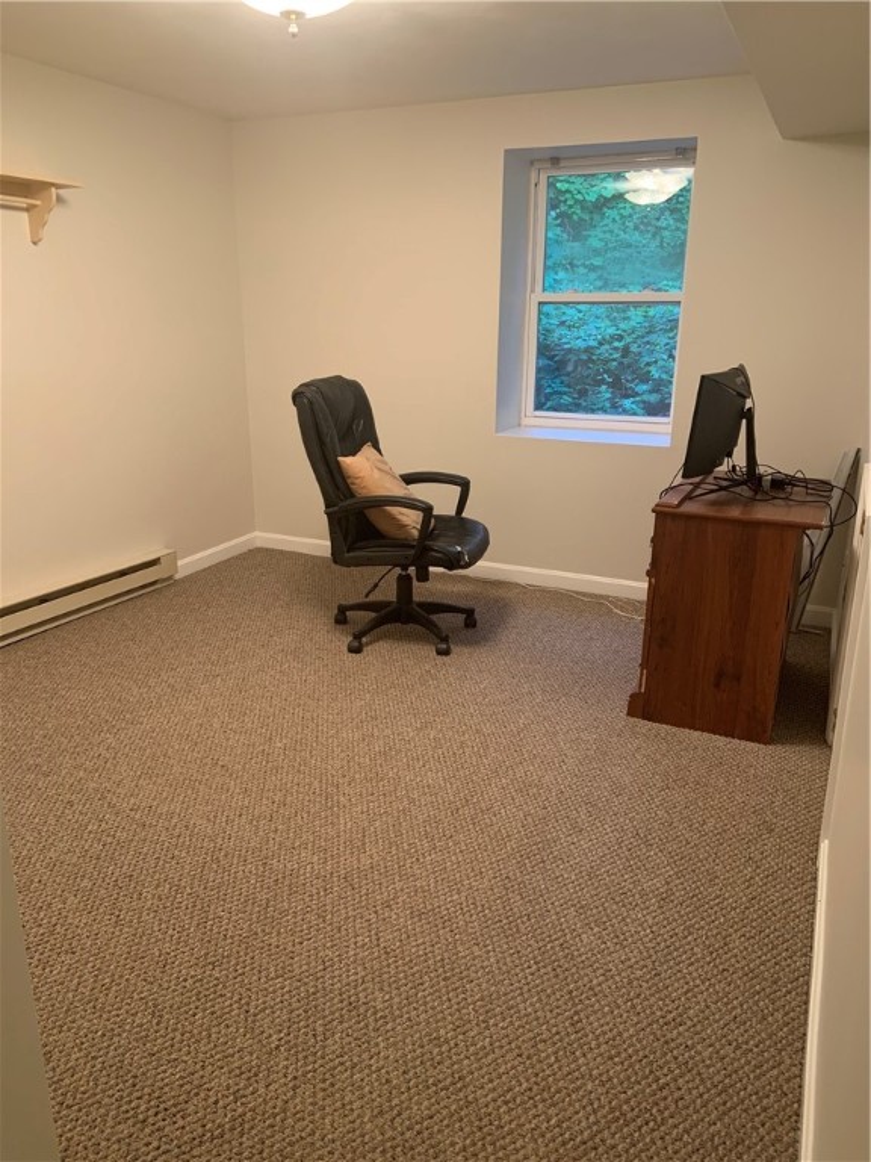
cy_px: 581
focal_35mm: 26
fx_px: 872
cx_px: 436
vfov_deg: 67.3
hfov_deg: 53.1
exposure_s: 1/40
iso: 250
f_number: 1.8
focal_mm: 4.25
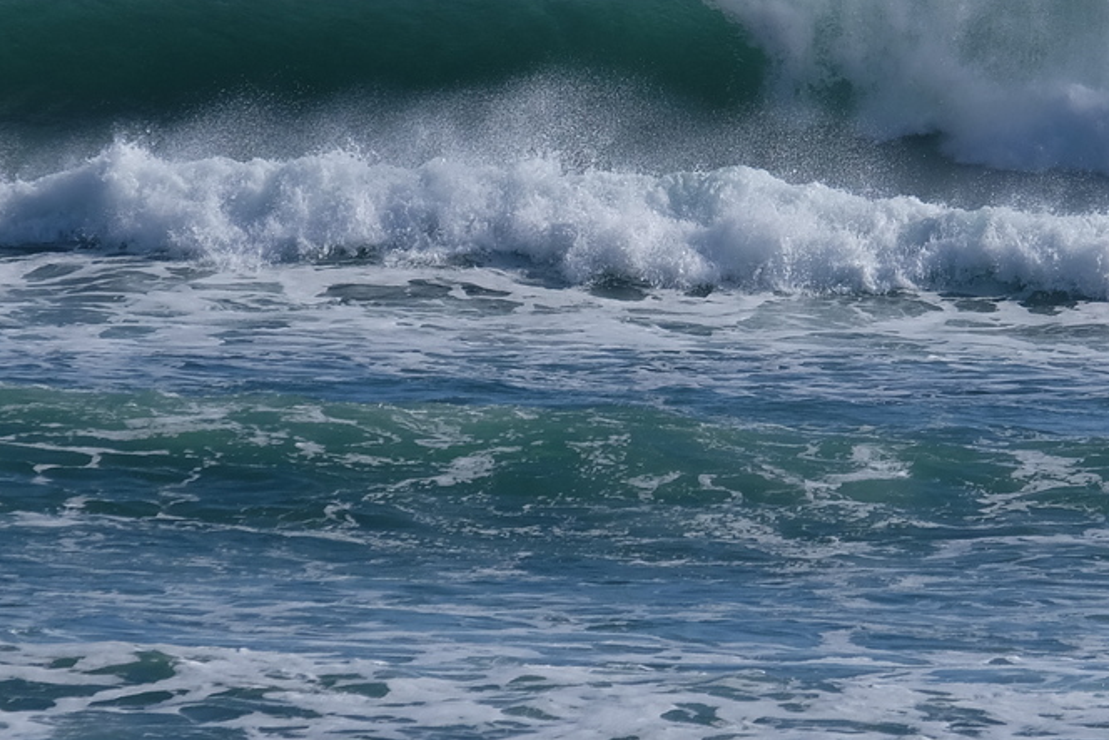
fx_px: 25603
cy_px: 203
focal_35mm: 831
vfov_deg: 1.7
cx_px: 813
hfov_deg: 2.5
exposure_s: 1/2000
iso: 400
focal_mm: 230
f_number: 8
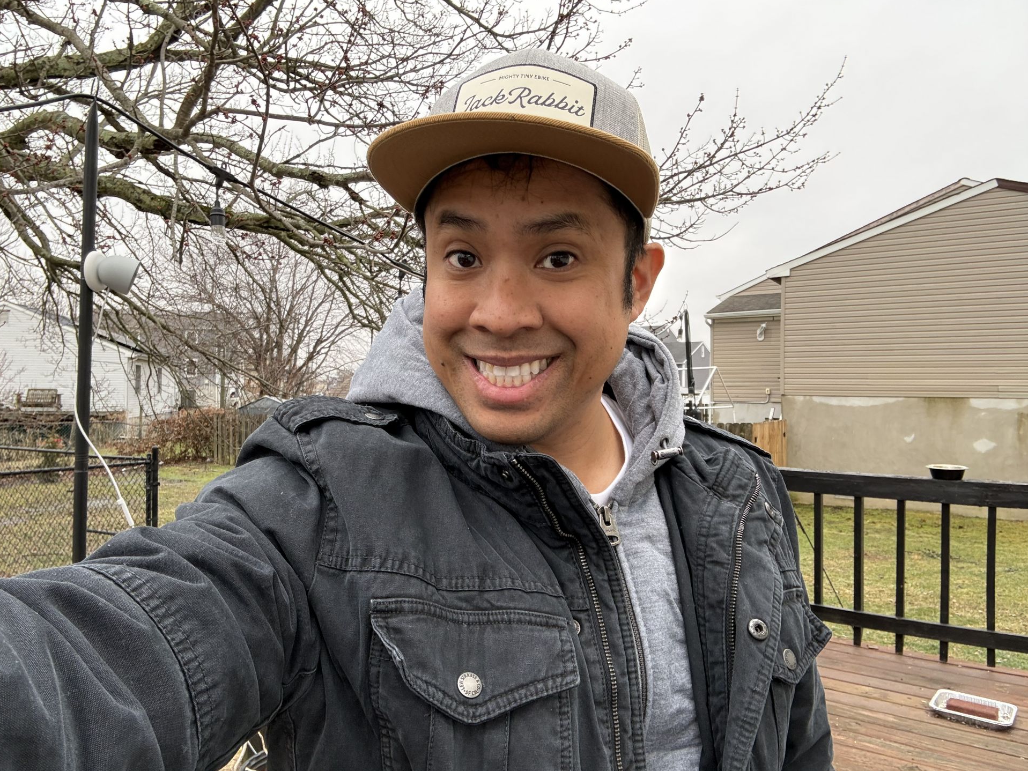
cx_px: 496
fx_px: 713
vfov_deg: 56.8
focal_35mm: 24
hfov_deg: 71.6
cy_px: 381
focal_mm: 2.69
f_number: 1.9
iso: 64
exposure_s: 1/224
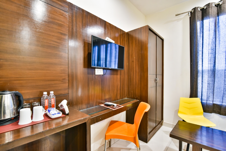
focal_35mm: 16
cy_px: 76
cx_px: 113
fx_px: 100
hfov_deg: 96.7
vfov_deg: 73.8
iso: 1600
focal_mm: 16
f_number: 8
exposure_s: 1/5
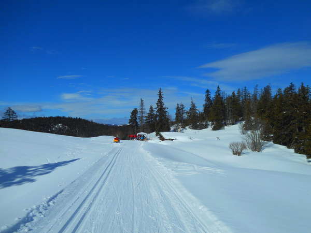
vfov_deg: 48.2
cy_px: 116
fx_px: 261
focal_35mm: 29
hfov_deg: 61.7
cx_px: 156
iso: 80
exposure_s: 1/320
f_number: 11.3
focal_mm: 5.2
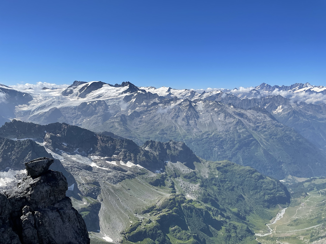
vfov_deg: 53.1
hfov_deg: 67.3
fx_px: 245
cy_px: 122
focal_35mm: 26
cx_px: 163
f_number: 1.6
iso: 32
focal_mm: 4.2
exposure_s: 1/4132
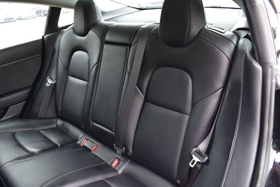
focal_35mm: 27
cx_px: 140
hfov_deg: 67.4
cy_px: 94
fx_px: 210
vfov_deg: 47.9
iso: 400
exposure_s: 1/15
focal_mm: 18
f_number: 6.3
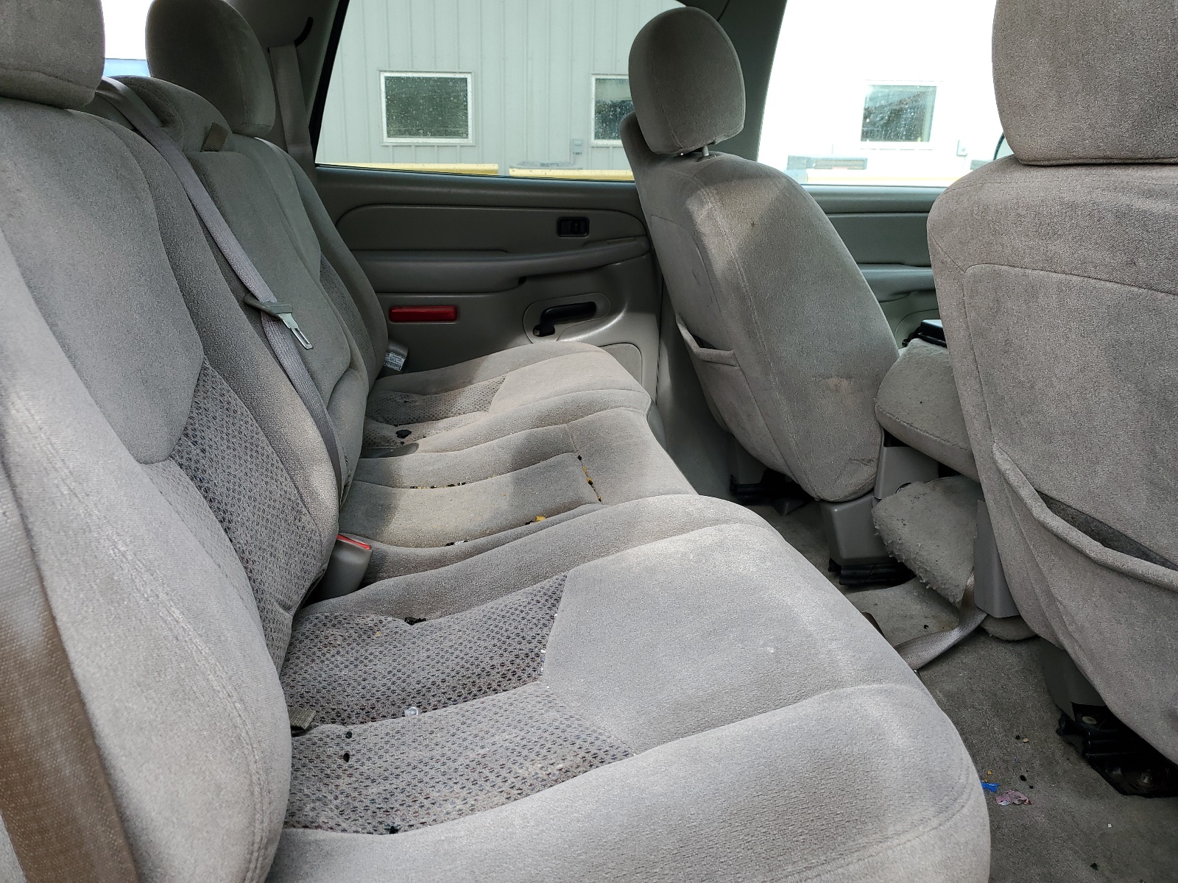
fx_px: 885
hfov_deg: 67.3
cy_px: 442
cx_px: 589
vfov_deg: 53.1
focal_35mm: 26
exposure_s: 1/196
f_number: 1.5
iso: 50
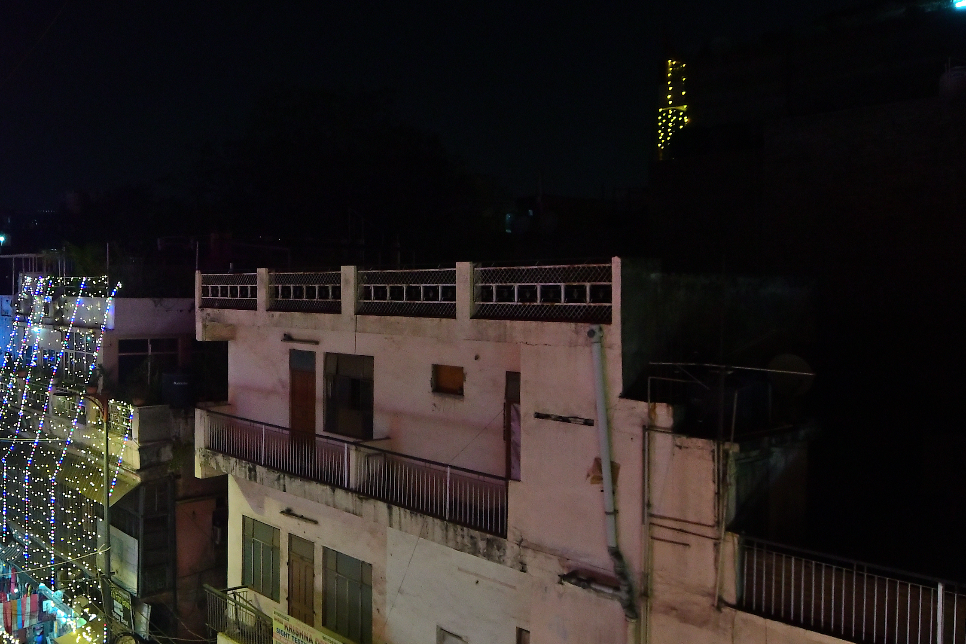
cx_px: 162
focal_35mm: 63
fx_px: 1690
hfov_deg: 30.9
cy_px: 287
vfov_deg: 21.6
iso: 1000
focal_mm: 24
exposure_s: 1/30
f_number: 6.3
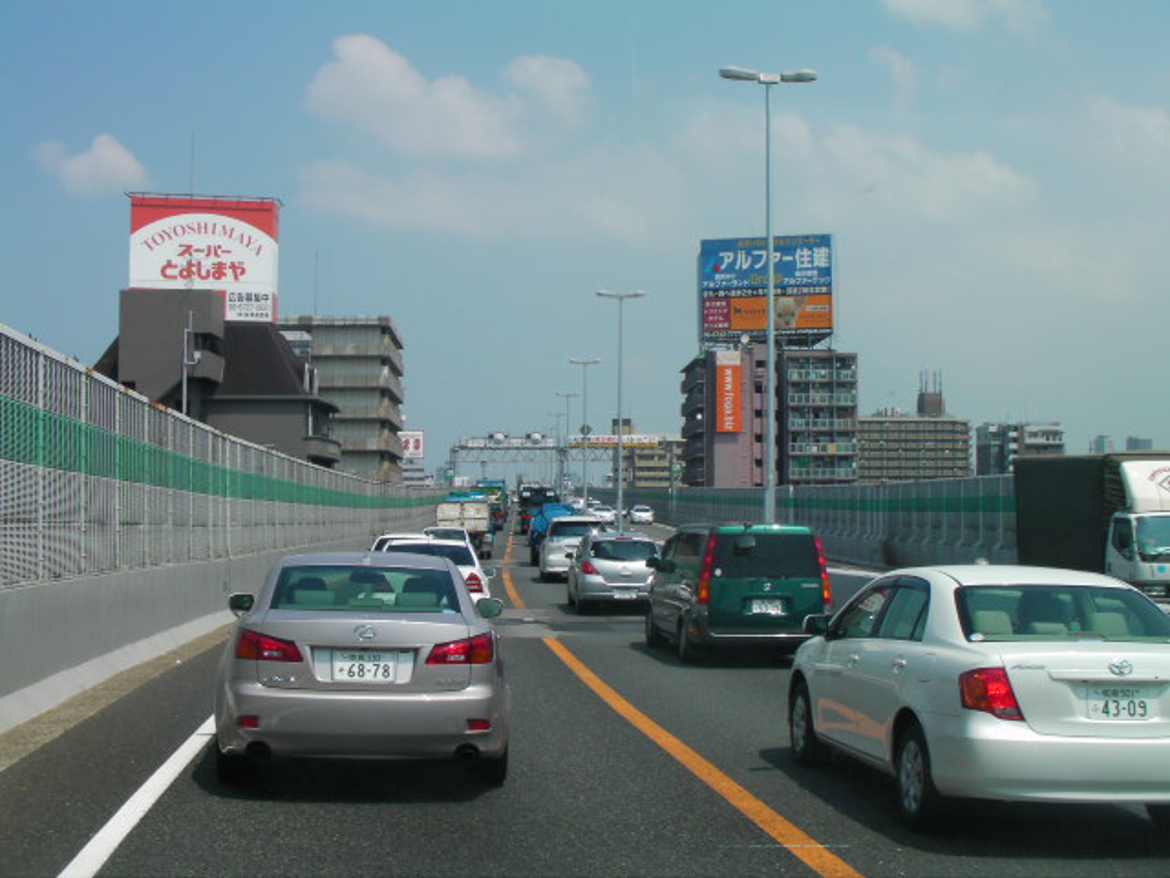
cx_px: 585
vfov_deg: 29.1
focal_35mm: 50
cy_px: 439
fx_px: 1690
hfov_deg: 38.2
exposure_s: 1/362
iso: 50
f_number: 4.5
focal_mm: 8.4
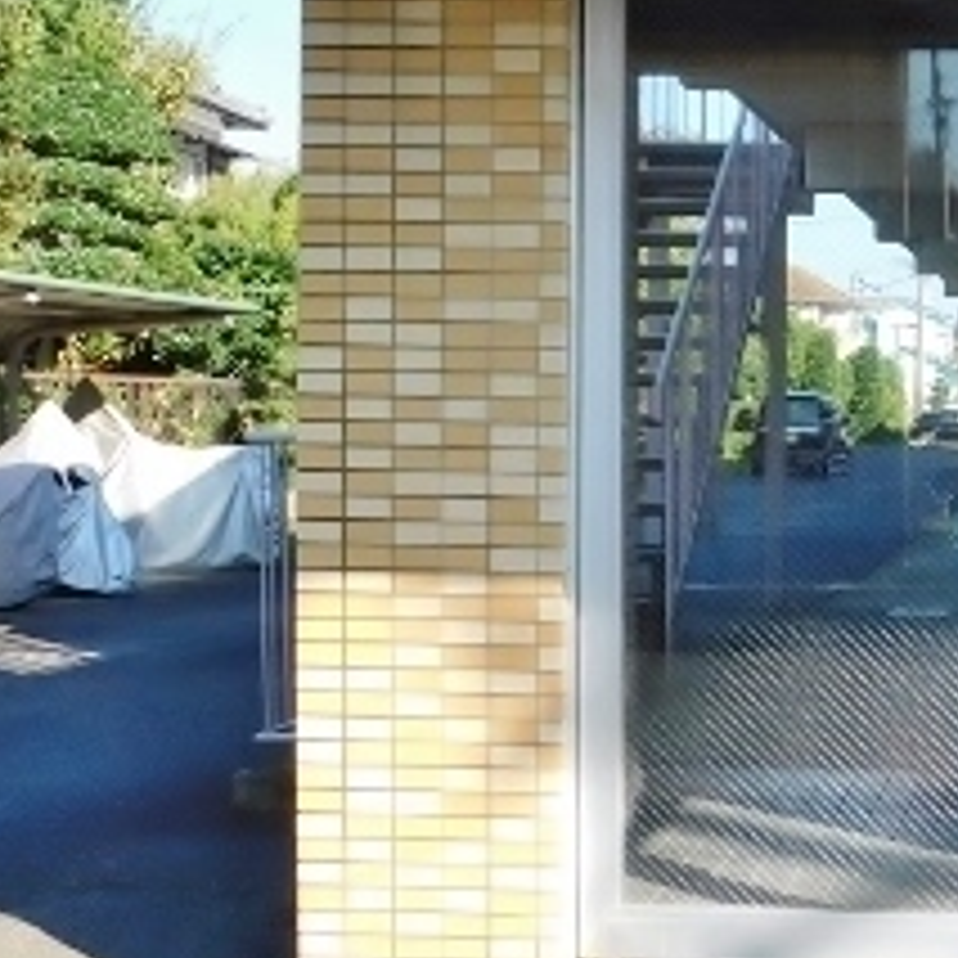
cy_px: 486
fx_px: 1910
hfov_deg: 25.8
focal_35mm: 61
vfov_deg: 28.2
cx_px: 1079
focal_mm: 4
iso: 125
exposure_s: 1/640
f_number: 3
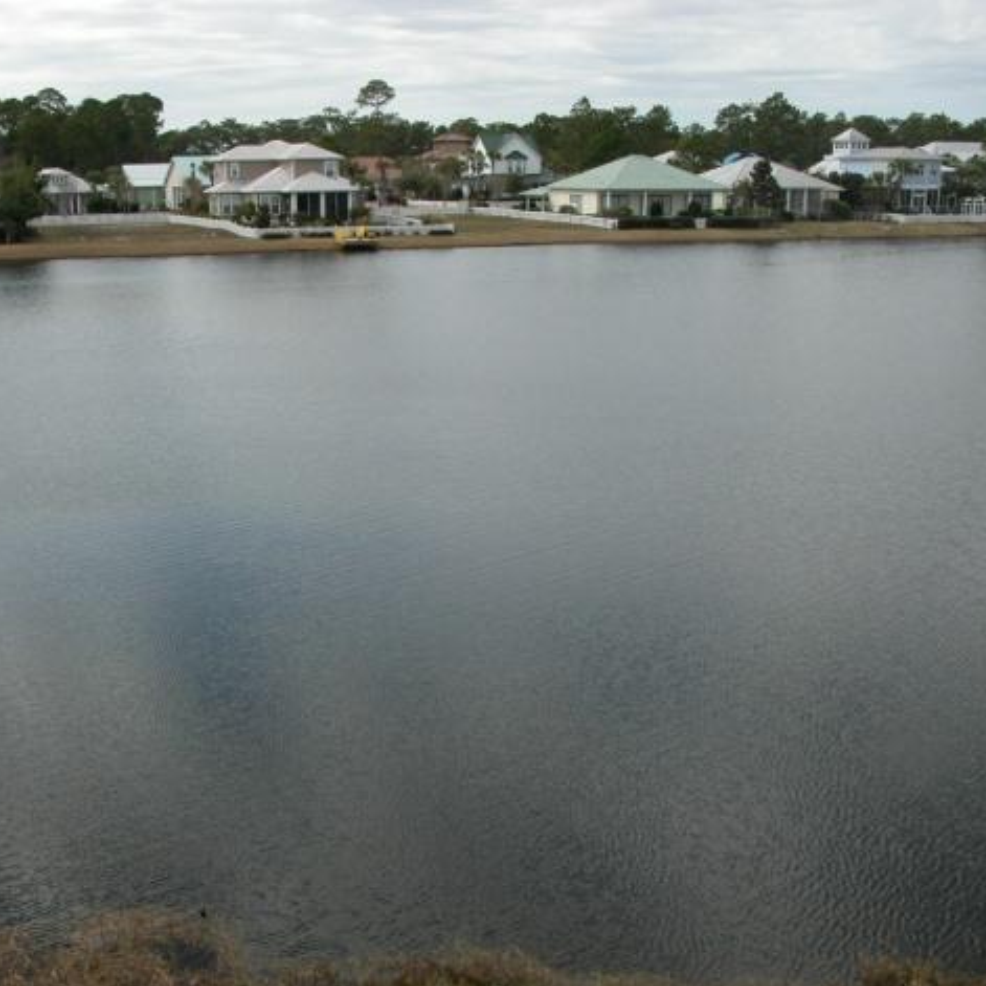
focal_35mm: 42
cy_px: 500
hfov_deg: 39.6
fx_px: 1353
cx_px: 335
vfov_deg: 40.0
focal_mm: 8.9
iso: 100
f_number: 6.3
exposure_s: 1/287
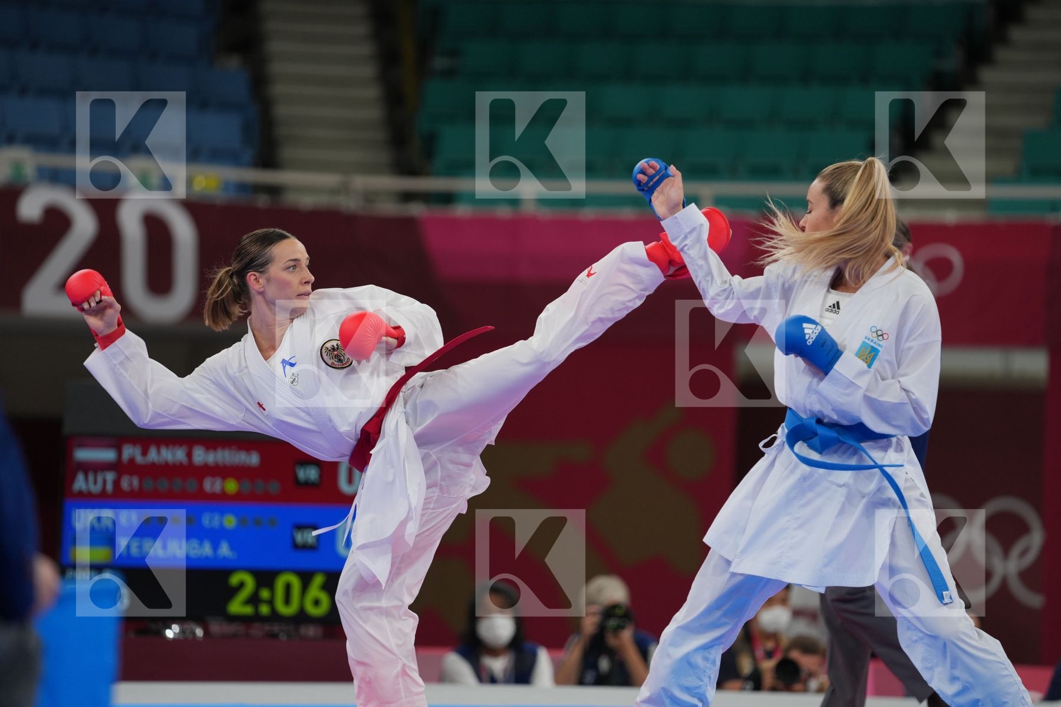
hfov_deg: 10.3
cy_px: 354
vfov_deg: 6.9
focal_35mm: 200
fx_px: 5894
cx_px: 530
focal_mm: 200
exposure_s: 1/1000
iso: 500
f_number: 2.8
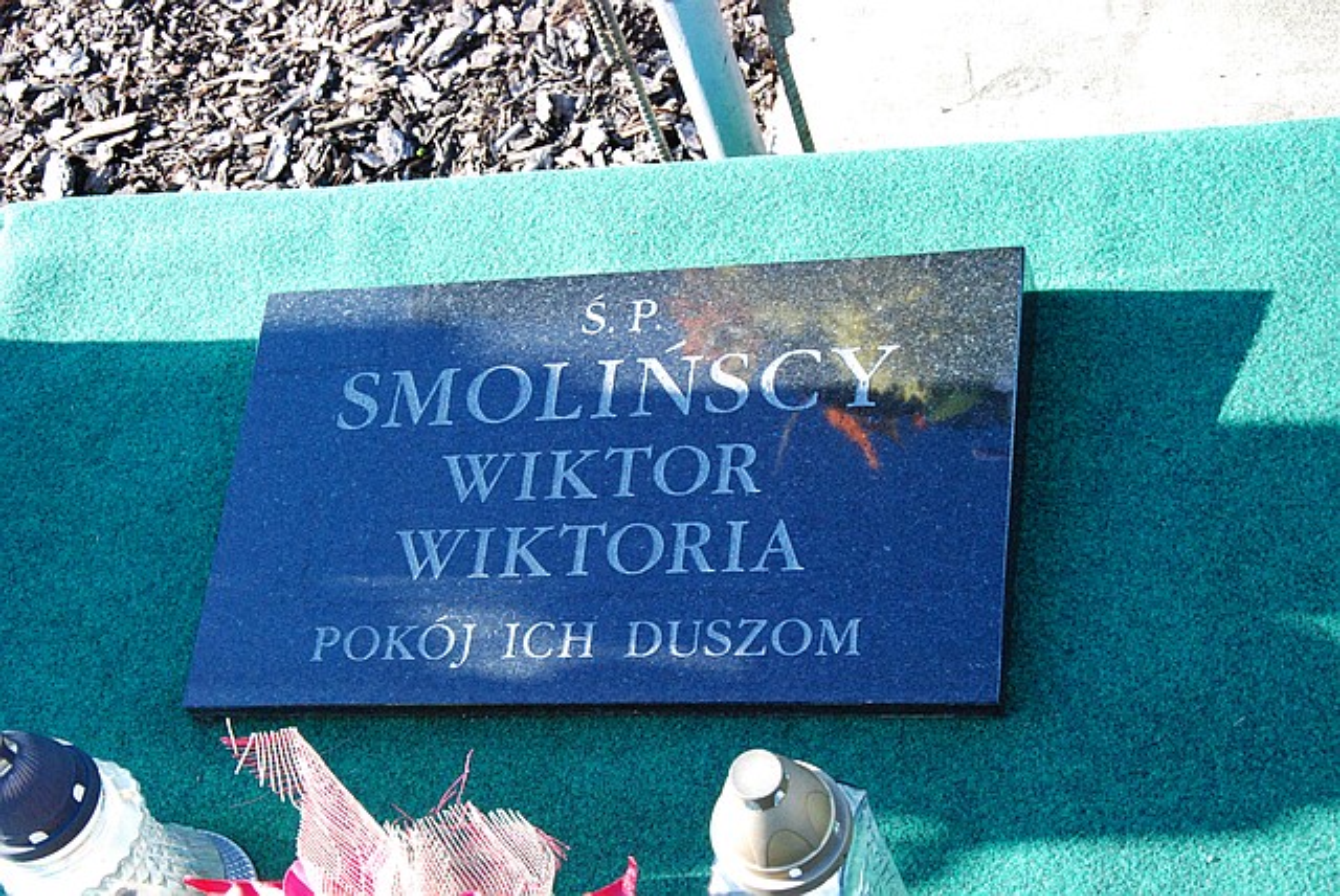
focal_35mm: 60
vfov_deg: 22.7
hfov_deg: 33.4
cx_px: 670
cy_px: 448
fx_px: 2235
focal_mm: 40
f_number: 9
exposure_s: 1/320
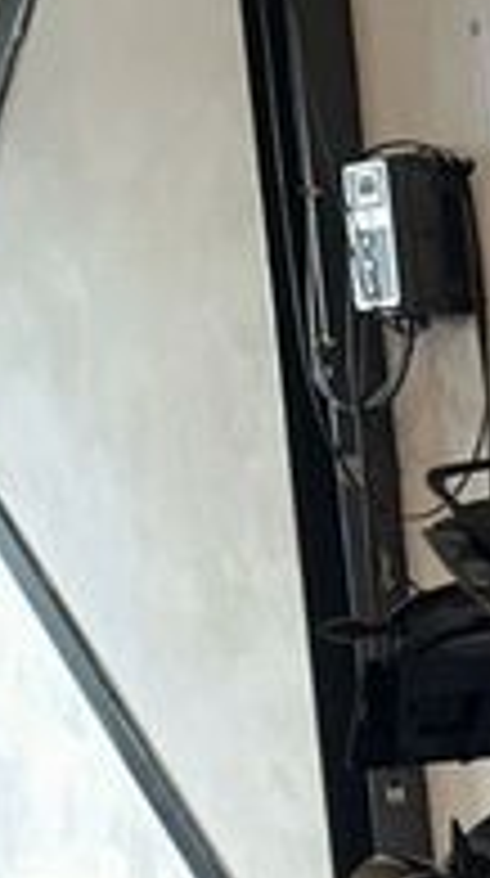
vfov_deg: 23.2
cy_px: 973
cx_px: 1317
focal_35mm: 86
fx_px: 1996
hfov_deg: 10.9
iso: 64
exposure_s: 1/33
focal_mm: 6.86
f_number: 1.78
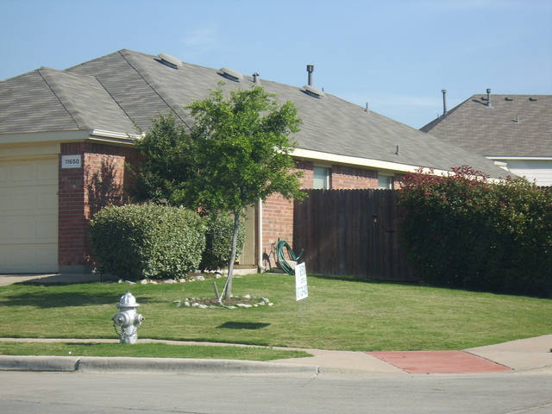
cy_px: 207
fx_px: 1387
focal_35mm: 87
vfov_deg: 17.0
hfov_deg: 22.5
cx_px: 276
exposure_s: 1/176
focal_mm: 22.74
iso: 71
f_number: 6.7
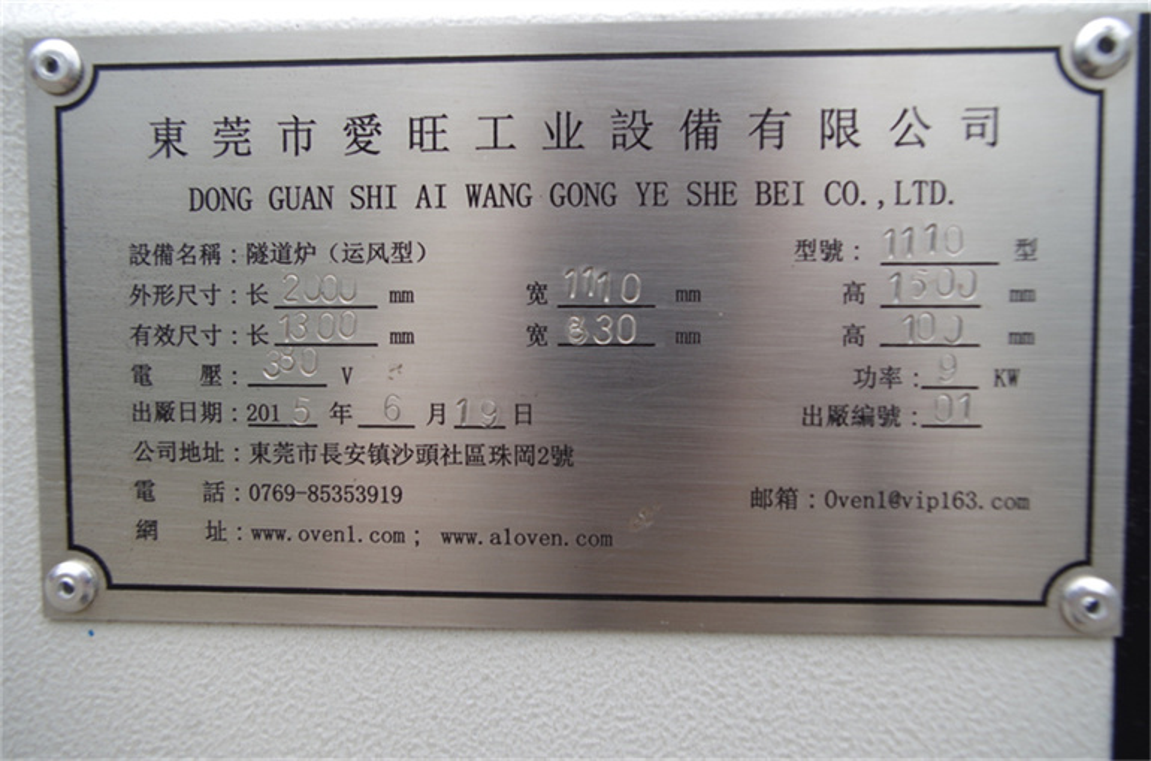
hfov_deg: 62.1
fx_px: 957
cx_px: 576
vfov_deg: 43.4
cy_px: 380
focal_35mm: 30
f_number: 5.6
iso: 100
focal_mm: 20
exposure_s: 1/250
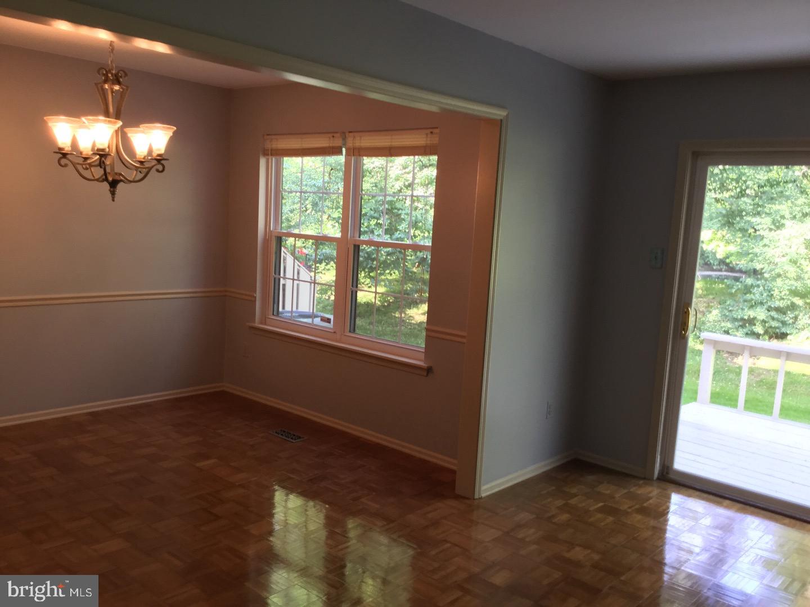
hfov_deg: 58.4
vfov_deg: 45.4
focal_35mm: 31
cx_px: 405
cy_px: 304
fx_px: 725
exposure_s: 1/30
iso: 64
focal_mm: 3.3
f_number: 2.4
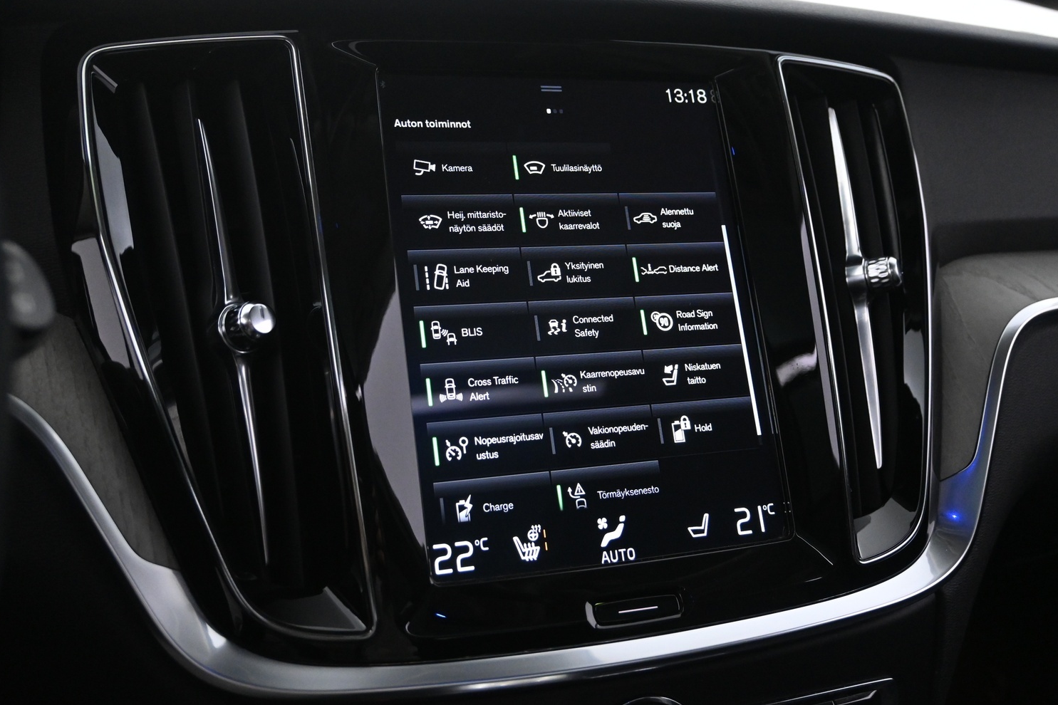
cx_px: 525
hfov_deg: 53.1
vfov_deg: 36.9
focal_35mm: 36
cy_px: 333
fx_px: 1058
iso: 2500
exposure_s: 1/30
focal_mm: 22
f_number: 4
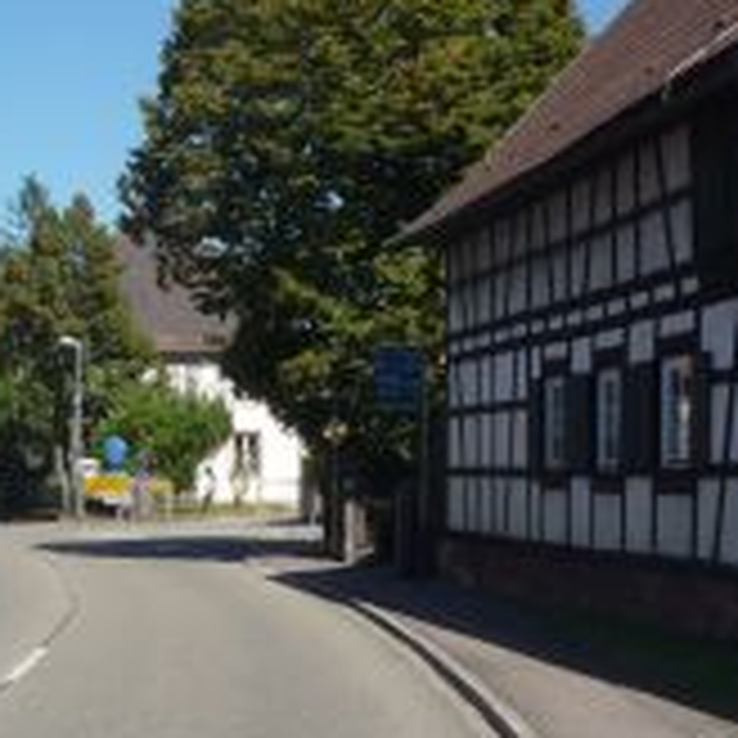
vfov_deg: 20.9
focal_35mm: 83
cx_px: 86
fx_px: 2002
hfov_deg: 20.5
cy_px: 441
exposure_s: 1/400
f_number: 5.6
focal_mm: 5.2
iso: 100
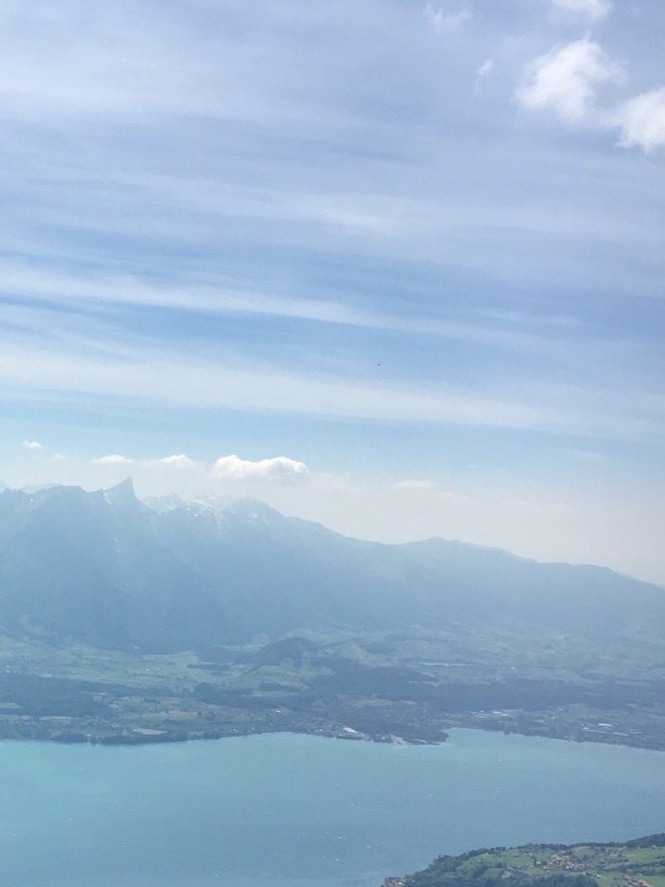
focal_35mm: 60
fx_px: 1537
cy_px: 722
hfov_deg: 23.4
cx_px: 1
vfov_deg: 31.3
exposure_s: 1/2849
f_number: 2.2
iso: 25
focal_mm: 4.15
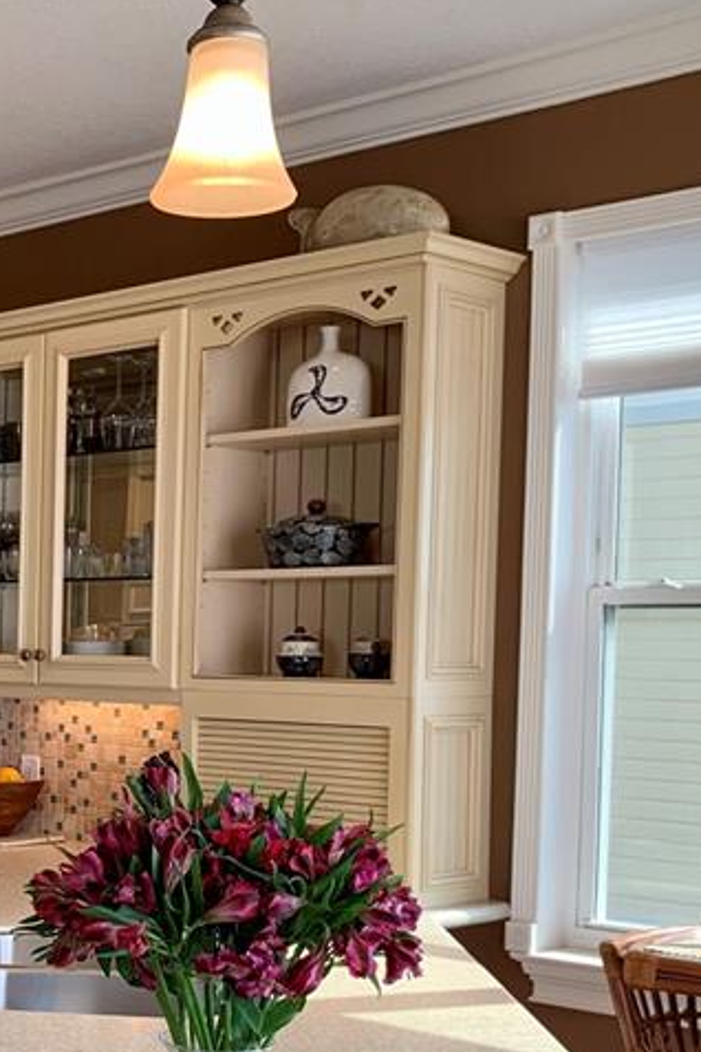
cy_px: 732
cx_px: -115
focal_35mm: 58
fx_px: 1694
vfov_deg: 34.1
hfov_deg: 21.8
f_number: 1.8
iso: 50
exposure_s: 1/120
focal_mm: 4.25
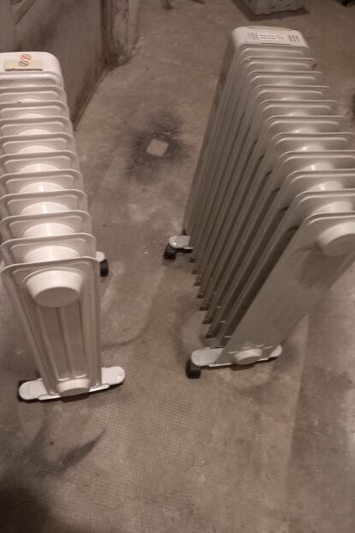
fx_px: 429
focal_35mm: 29
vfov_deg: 63.7
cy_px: 265
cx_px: 178
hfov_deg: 44.9
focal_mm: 4
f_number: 1.8
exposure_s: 1/20
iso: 640
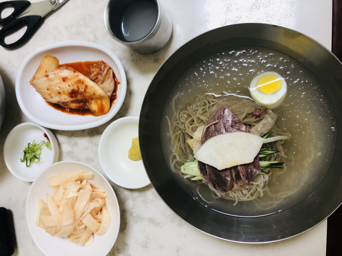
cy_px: 128
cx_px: 171
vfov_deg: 49.7
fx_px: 277
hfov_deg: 63.4
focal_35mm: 28
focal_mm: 3.99
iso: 40
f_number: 1.8
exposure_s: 1/24
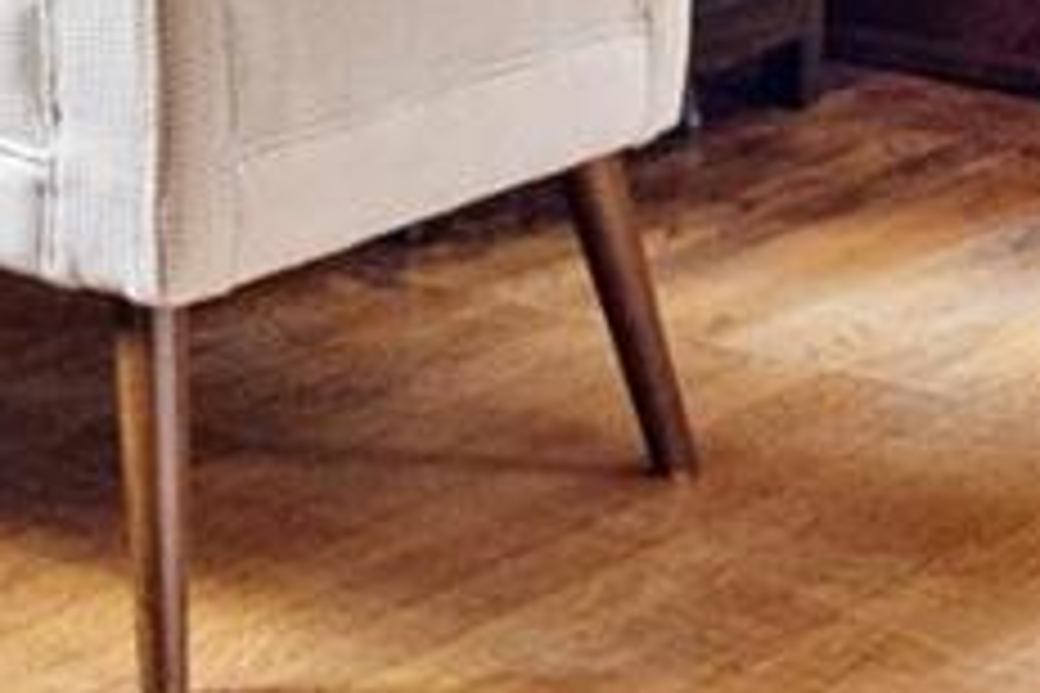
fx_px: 4795
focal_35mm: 166
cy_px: -860
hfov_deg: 10.8
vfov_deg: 7.8
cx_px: -1342
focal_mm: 12
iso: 400
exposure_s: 1/10
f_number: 6.3
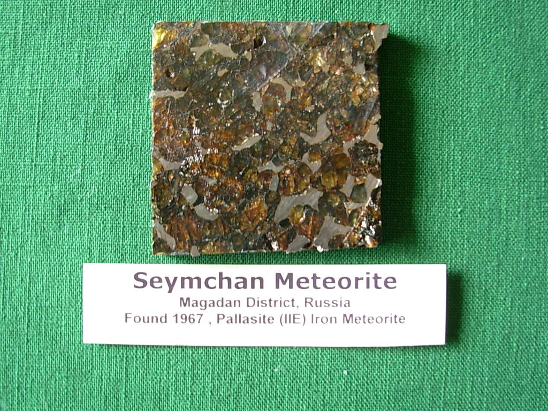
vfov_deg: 37.7
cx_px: 274
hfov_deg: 49.0
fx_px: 602
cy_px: 206
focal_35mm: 38
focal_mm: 6.3
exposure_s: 1/4
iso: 56
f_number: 2.9
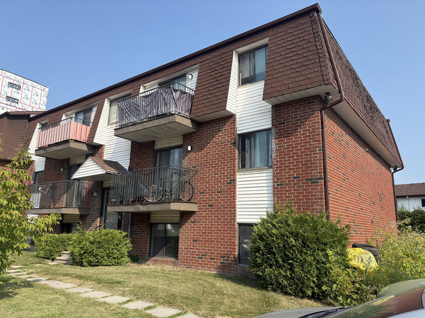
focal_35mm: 26
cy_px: 159
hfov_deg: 67.3
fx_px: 319
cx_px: 212
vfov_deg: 53.0
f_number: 1.6
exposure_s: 1/2075
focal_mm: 5.96
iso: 50
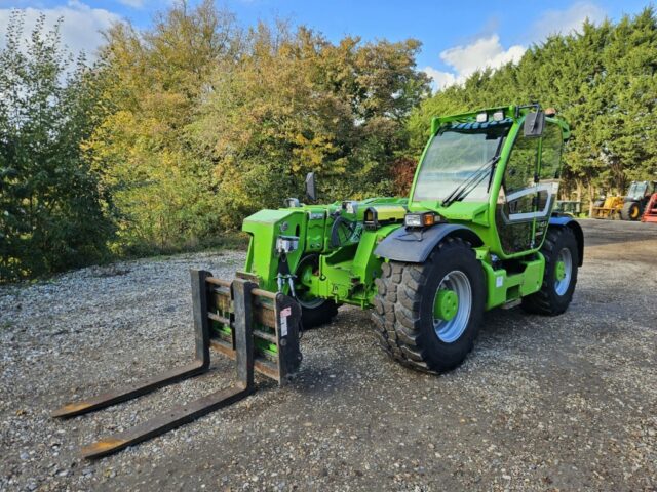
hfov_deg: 73.9
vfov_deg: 58.9
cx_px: 328
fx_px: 437
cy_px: 246
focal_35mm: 23
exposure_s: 1/191
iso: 25
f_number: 1.8
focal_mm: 5.4
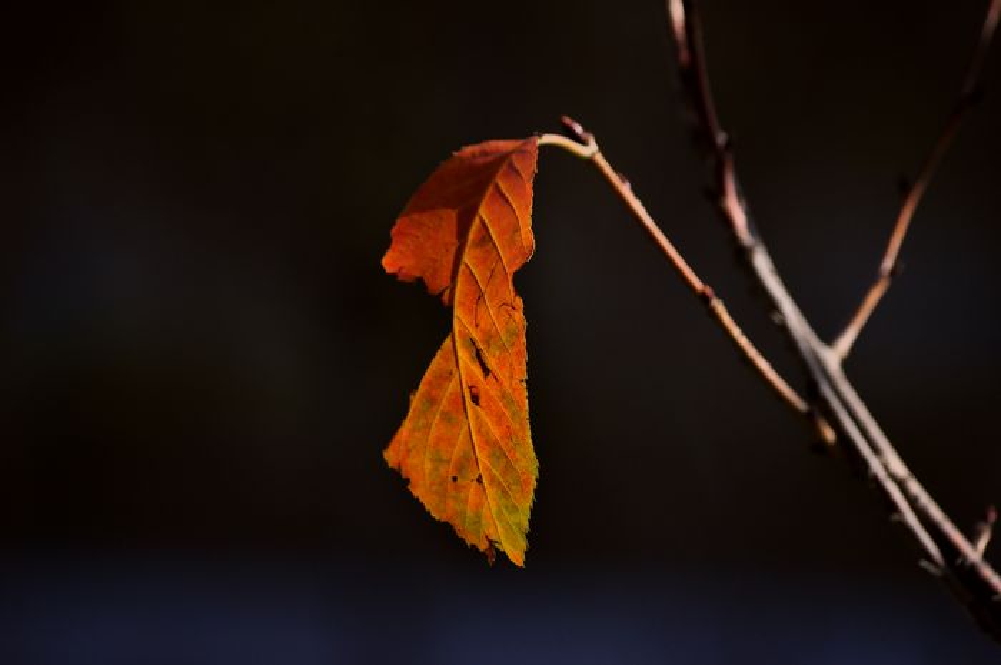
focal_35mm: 183
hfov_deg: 11.2
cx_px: 500
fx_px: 5082
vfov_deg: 7.5
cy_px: 332
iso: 200
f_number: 5
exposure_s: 1/1250
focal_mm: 122
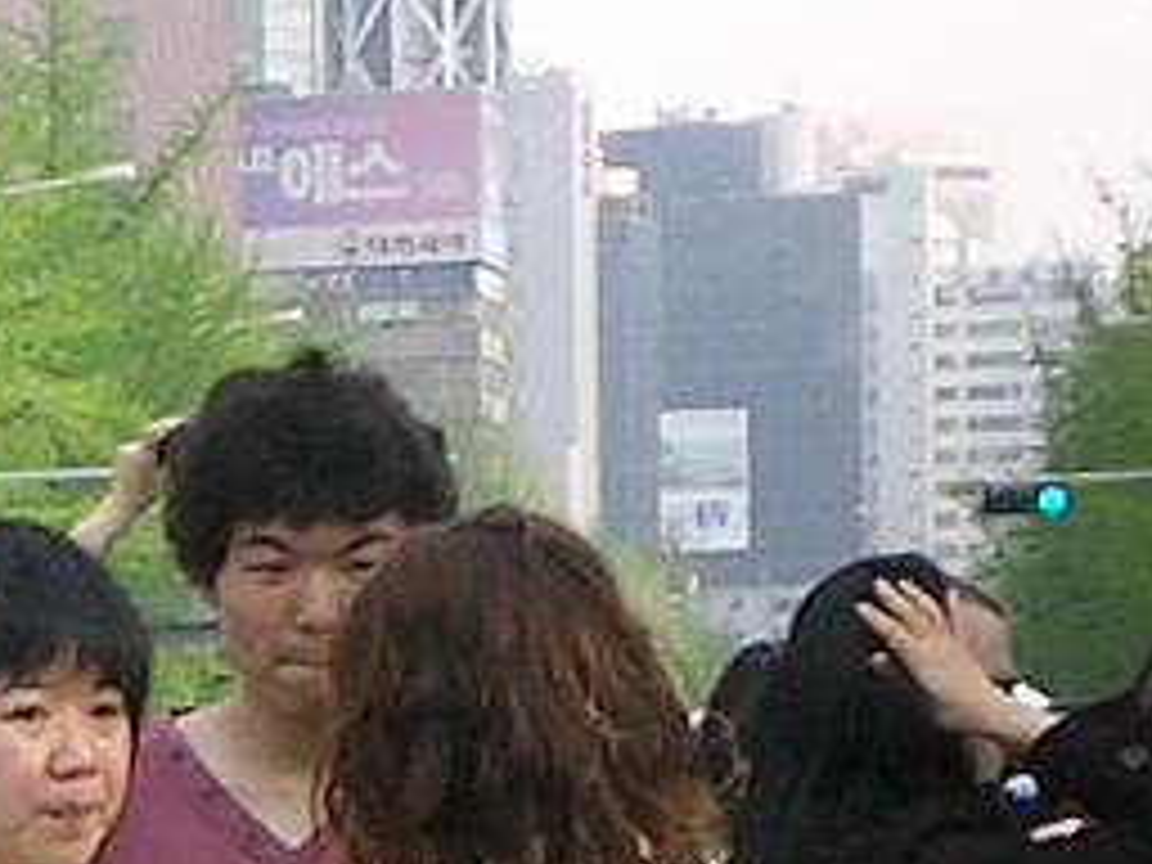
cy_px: 1822
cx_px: -495
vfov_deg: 7.6
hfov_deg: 10.4
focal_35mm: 185
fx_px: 6157
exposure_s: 1/200
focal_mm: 5.6
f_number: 3.5
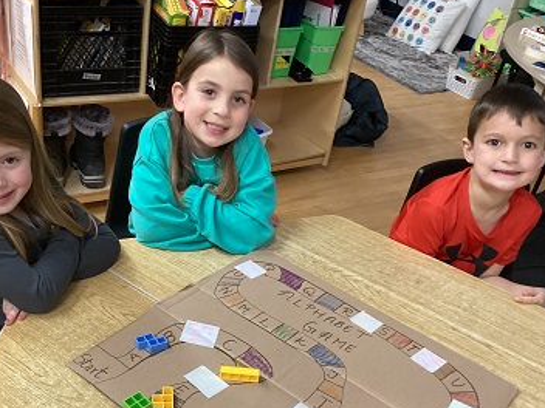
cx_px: 226
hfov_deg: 42.8
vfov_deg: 32.7
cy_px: 259
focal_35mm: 44
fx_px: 693
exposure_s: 1/33
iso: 250
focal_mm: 3.3
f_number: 2.4
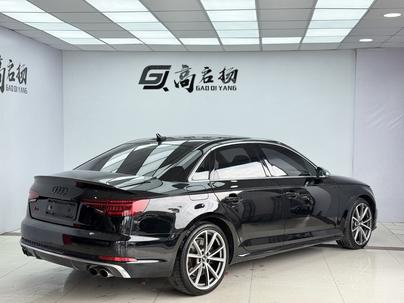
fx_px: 560
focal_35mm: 48
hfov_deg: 39.7
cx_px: 202
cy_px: 152
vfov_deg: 30.3
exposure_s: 1/707
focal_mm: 6.76
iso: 64
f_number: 1.78
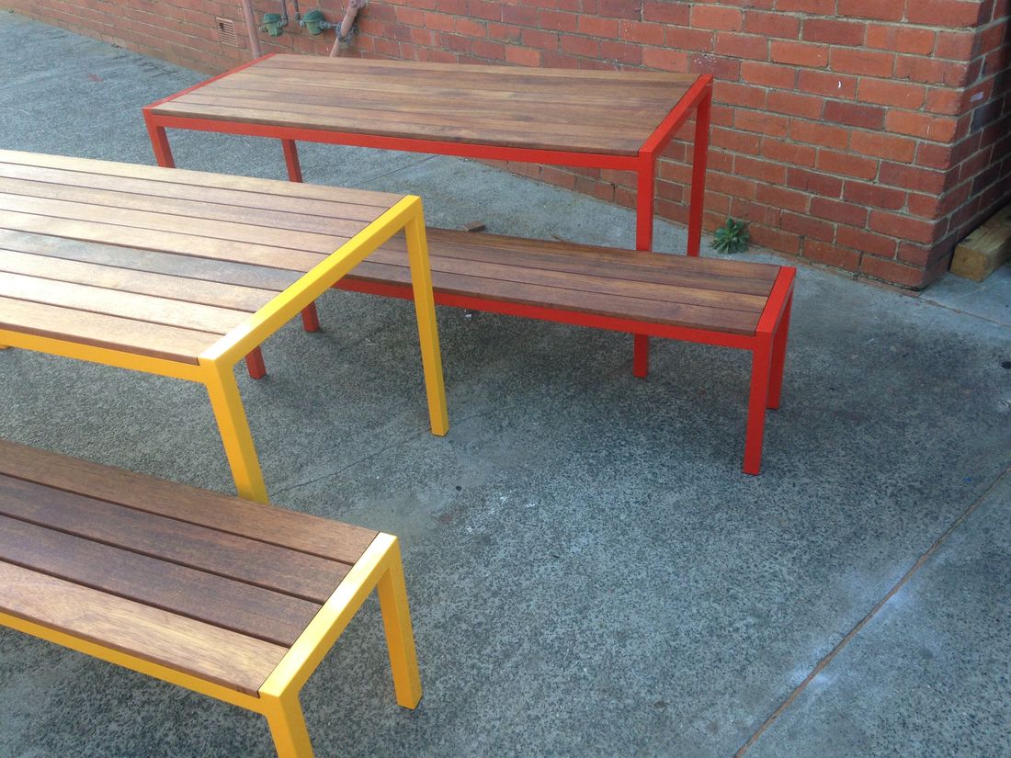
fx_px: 964
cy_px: 379
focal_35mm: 33
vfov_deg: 42.9
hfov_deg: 55.4
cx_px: 506
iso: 80
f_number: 2.4
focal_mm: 4.12
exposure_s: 1/120
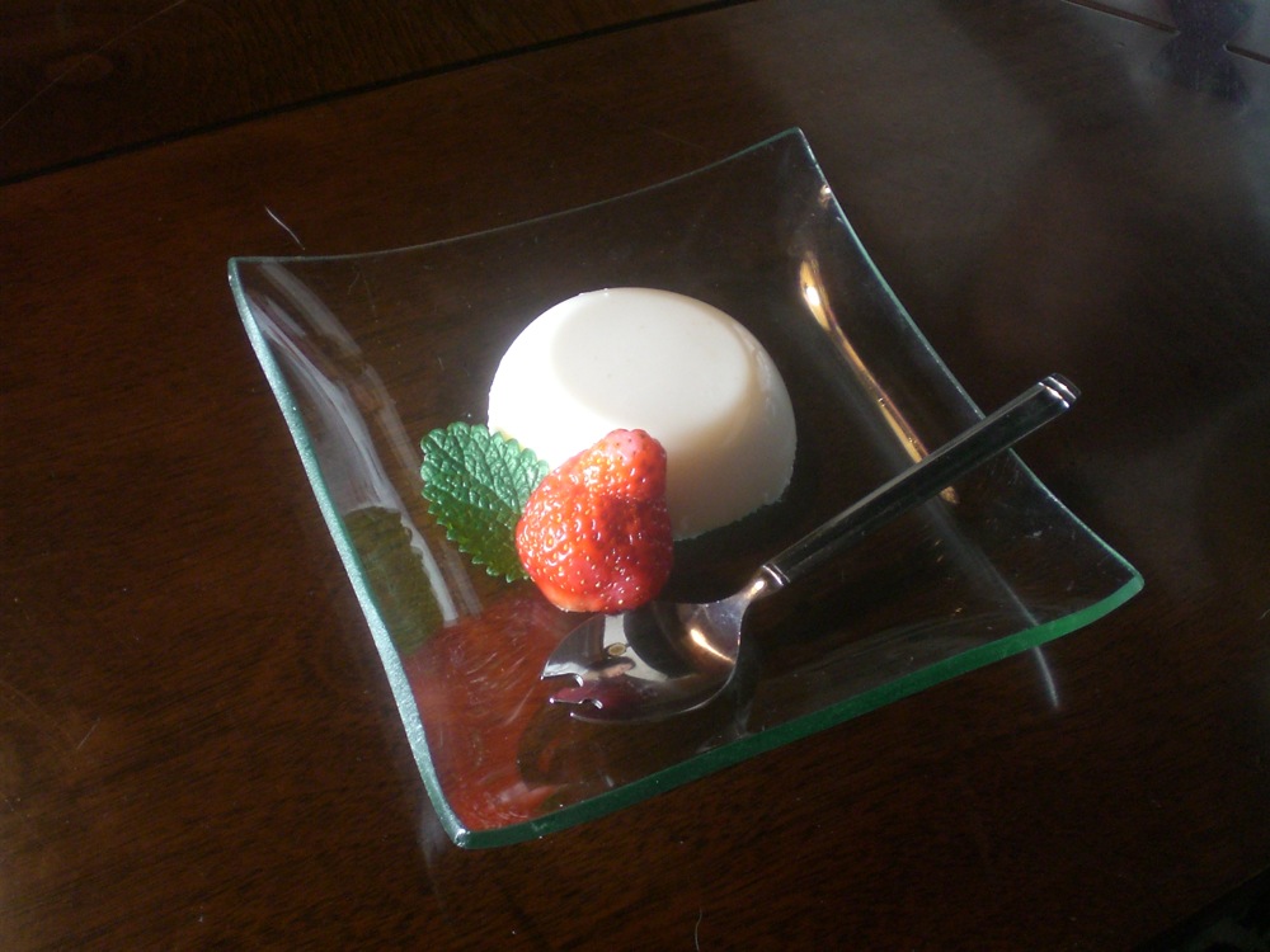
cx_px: 635
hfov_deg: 49.0
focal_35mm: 38
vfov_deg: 37.7
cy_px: 476
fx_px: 1394
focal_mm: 6.3
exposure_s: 1/30
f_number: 3.1
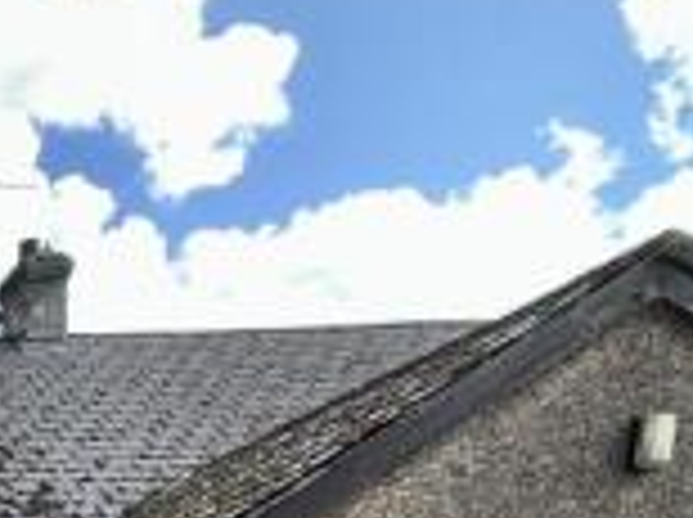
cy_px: 777
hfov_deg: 25.4
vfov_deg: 22.5
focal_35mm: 53
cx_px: -389
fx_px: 1059
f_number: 2.2
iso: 40
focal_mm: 2.22
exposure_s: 1/240
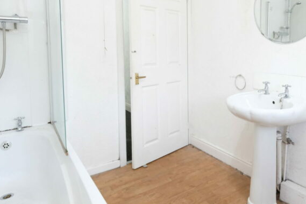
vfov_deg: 46.9
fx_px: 229
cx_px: 202
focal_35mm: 27
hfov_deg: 65.7
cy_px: 63
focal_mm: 10
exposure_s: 1/38
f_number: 5
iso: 4000
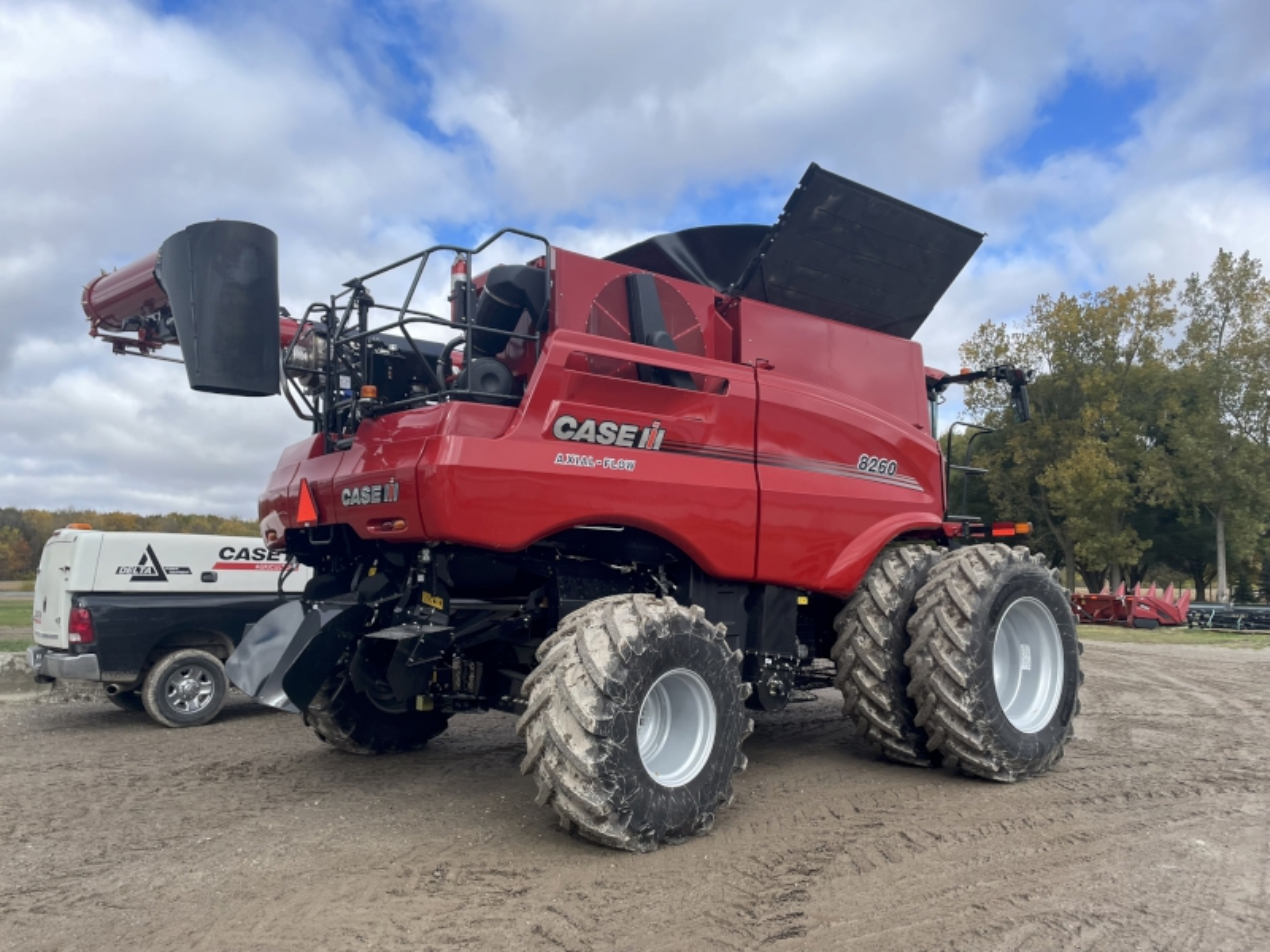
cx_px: 635
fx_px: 954
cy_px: 476
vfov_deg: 53.1
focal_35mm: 26
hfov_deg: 67.3
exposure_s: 1/2053
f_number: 1.6
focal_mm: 4.2
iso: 32
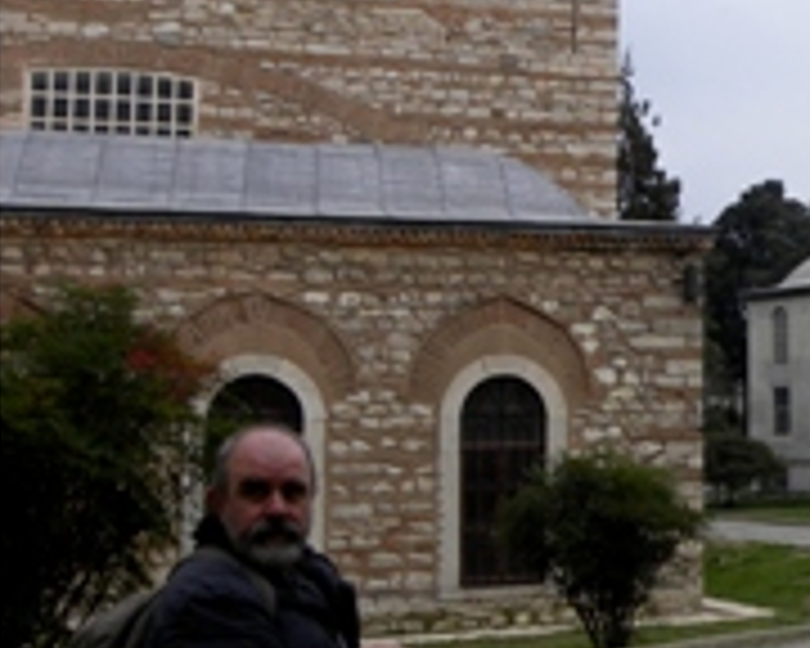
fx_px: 1510
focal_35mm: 63
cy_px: 252
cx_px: 999
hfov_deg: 26.4
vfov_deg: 24.2
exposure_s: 1/200
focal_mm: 4.6
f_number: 4.5
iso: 64
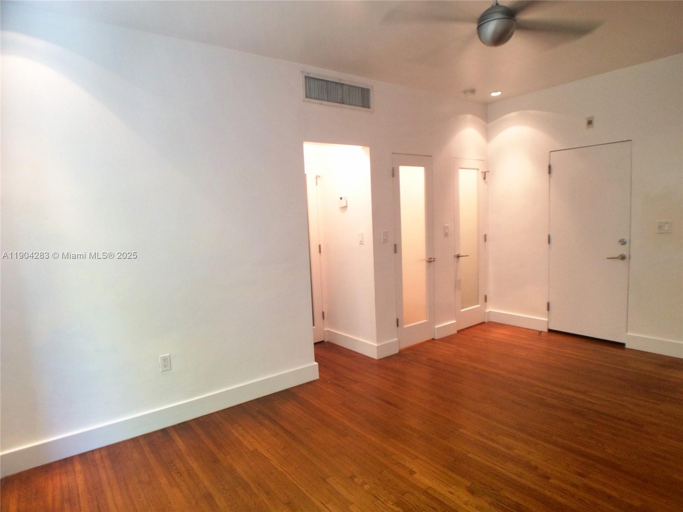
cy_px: 256
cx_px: 342
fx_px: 690
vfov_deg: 40.7
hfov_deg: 52.6
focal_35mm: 35
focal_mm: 4.28
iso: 80
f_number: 2.4
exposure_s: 1/20
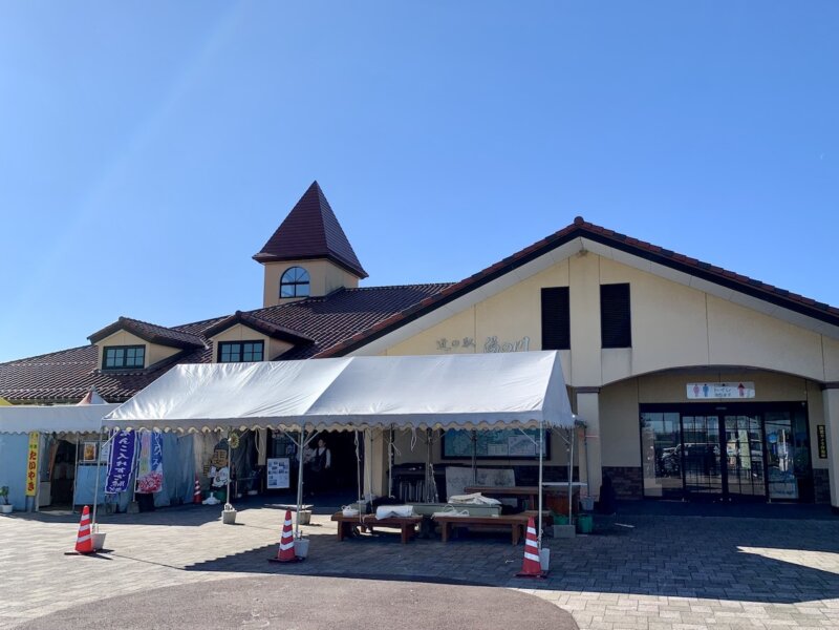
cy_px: 315
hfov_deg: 67.3
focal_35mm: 26
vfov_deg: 53.1
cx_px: 420
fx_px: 630
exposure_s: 1/2481
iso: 25
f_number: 1.8
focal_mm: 4.25
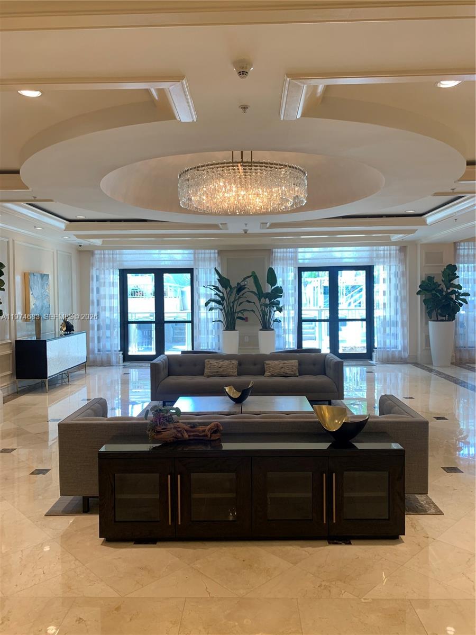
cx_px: 238
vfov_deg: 67.3
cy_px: 318
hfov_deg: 53.1
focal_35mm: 26
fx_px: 477
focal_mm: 4.25
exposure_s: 1/60
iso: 80
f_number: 1.8
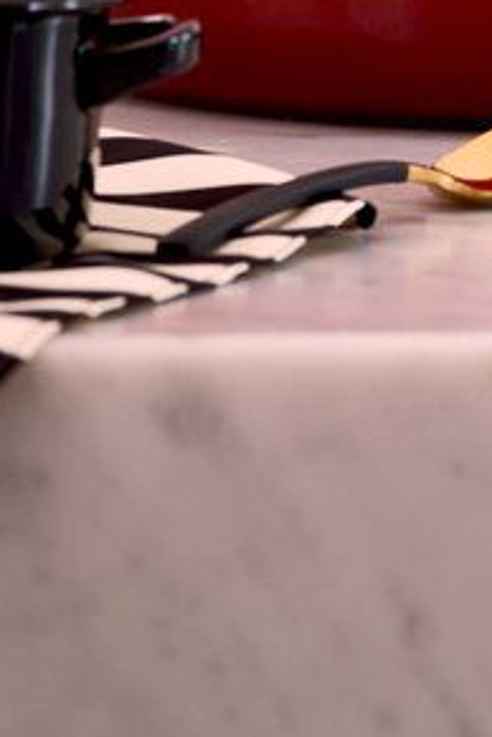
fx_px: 13959
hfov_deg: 2.0
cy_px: -471
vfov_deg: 3.0
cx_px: 894
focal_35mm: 681
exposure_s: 1/2
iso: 100
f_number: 5.6
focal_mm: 124
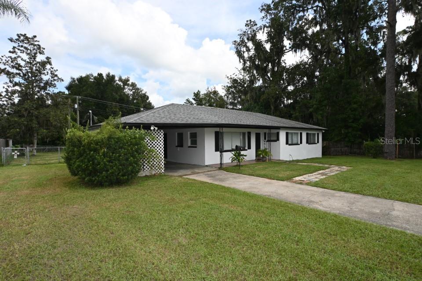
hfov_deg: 90.0
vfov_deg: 67.4
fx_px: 211
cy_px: 140
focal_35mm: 18
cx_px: 211
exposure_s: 1/200
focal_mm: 12
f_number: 8
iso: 100
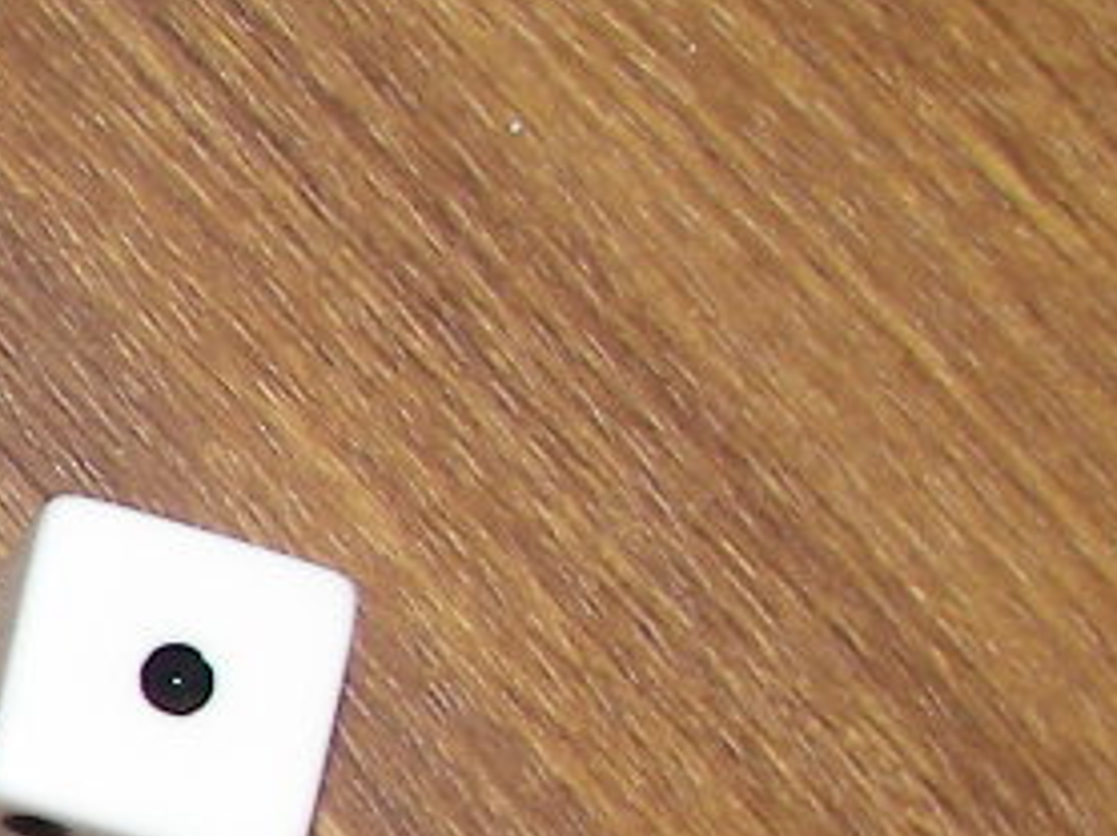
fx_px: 5352
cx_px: -956
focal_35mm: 166
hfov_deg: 11.0
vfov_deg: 8.8
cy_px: 940
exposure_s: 1/30
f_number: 2.8
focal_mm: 6
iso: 100
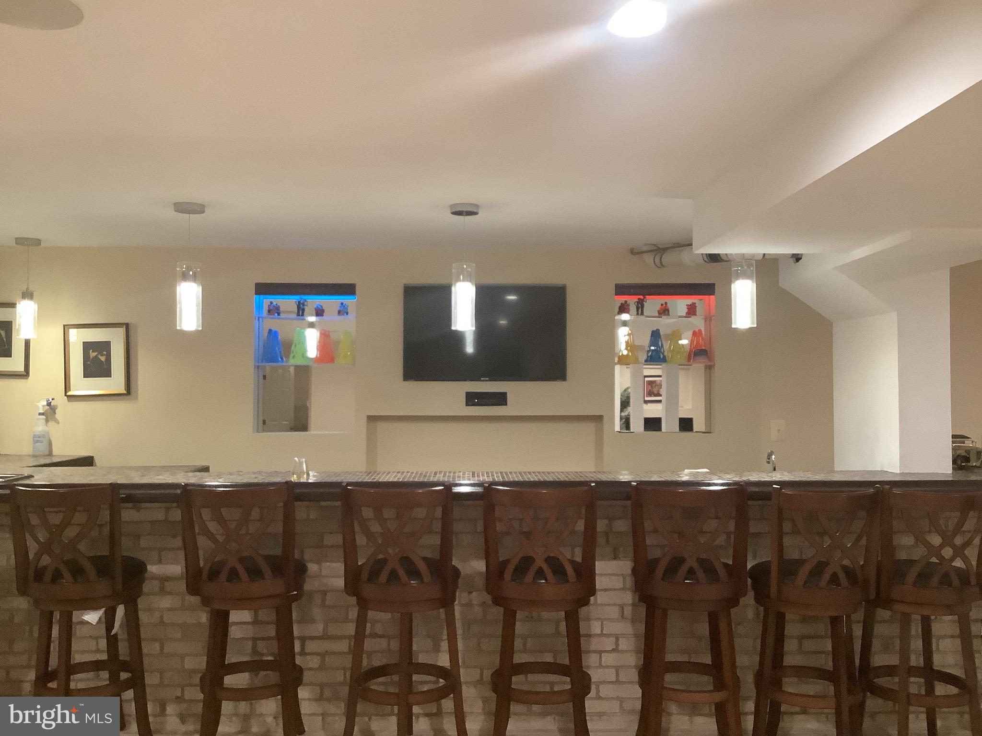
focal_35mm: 31
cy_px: 368
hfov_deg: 58.4
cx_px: 491
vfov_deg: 45.4
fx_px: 879
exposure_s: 1/33
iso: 250
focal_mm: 3.3
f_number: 2.4
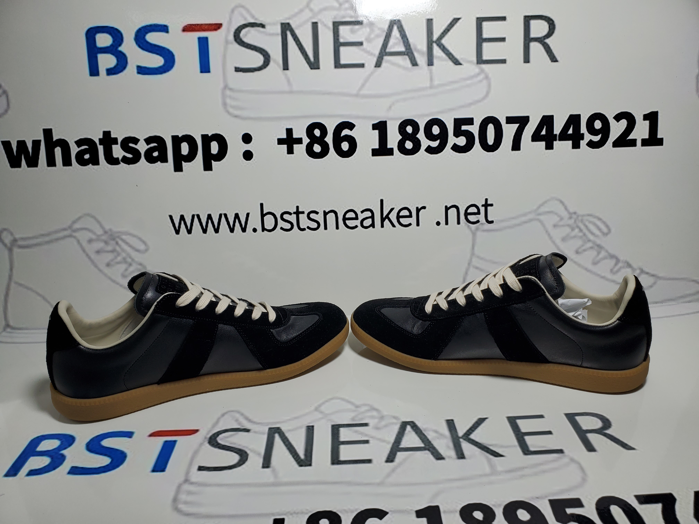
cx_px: 350
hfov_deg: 67.3
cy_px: 262
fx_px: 525
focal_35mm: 26
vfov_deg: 53.1
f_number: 2.4
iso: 50
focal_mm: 4.3
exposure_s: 1/424
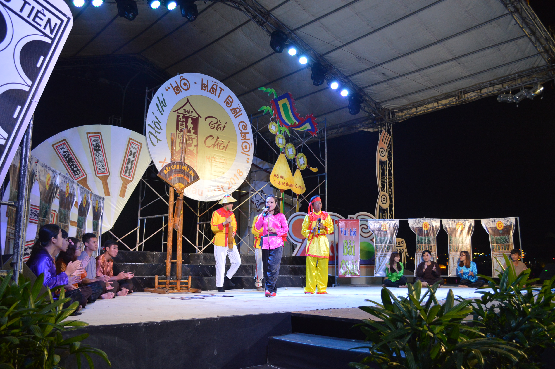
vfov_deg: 39.9
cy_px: 184
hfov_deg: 57.3
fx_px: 508
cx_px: 278
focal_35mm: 33
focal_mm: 22
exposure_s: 1/100
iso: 800
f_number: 5
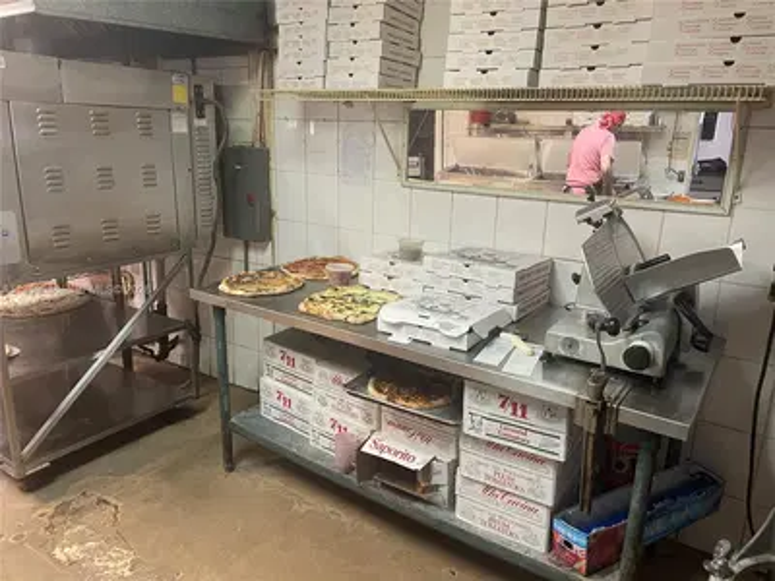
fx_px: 582
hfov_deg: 67.3
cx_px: 388
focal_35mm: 26
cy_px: 290
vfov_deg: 53.1
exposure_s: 1/60
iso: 160
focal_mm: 4.2
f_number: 1.6
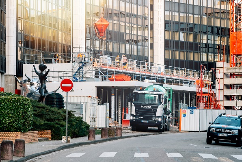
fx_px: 760
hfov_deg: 18.1
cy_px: 86
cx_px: 121
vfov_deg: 12.1
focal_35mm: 113
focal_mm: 54
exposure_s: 1/50
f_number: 4
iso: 100
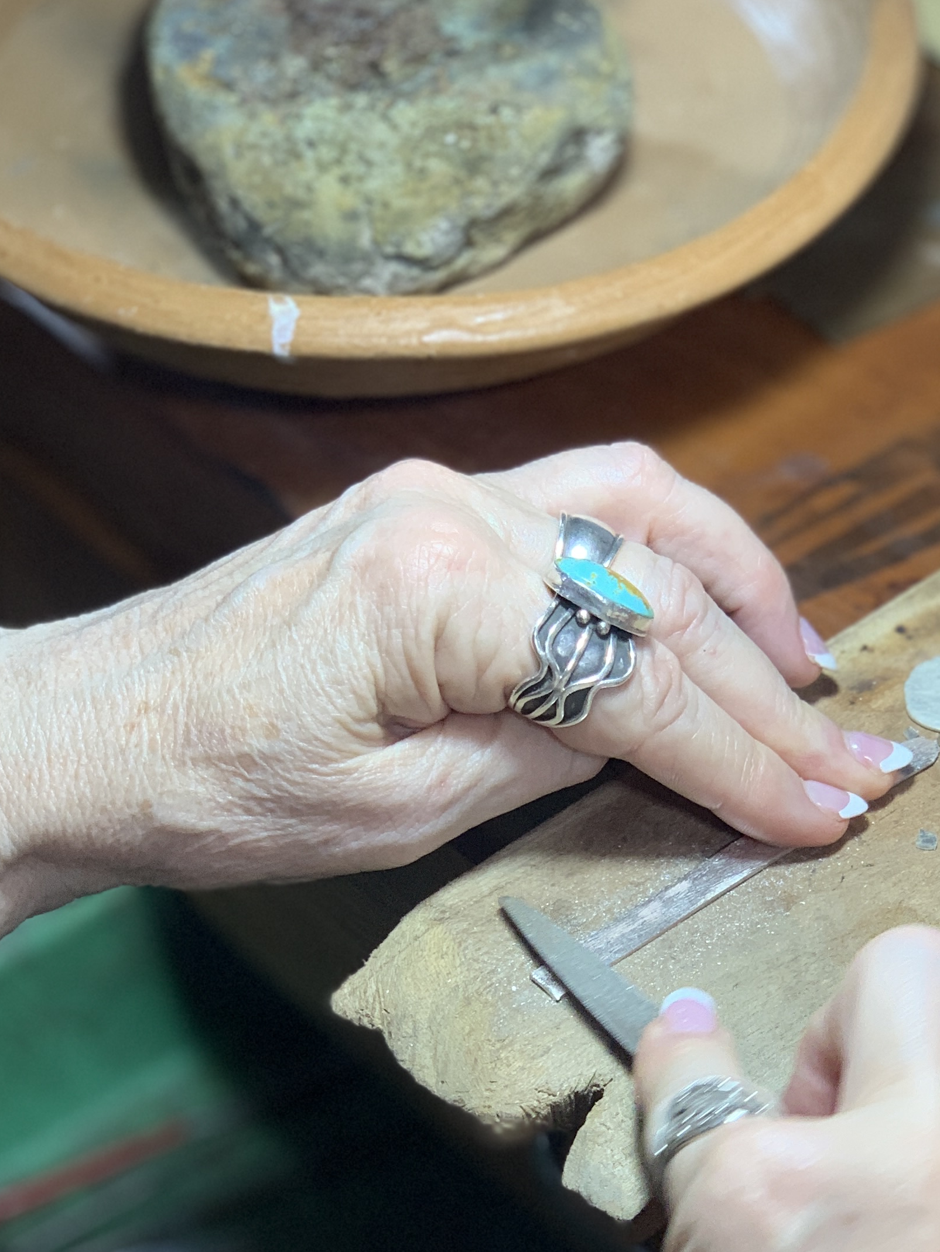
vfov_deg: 19.9
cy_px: 944
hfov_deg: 15.1
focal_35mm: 98
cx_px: 645
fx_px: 3547
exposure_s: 1/100
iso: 100
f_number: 2.4
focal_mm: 6
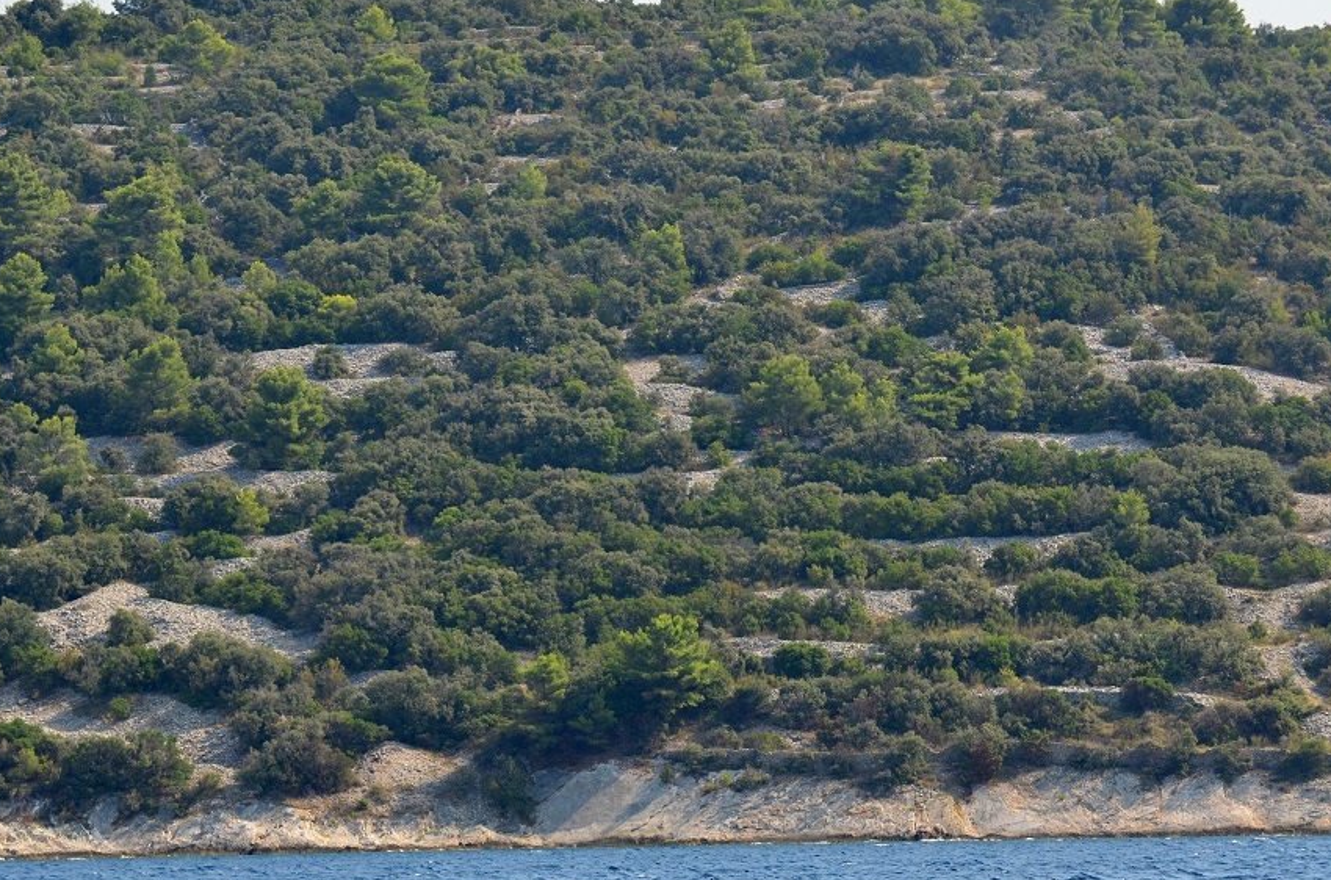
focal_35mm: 194
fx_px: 7154
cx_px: 632
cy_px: 489
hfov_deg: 10.6
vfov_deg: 7.0
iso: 400
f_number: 5.6
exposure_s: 1/1250
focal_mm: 110
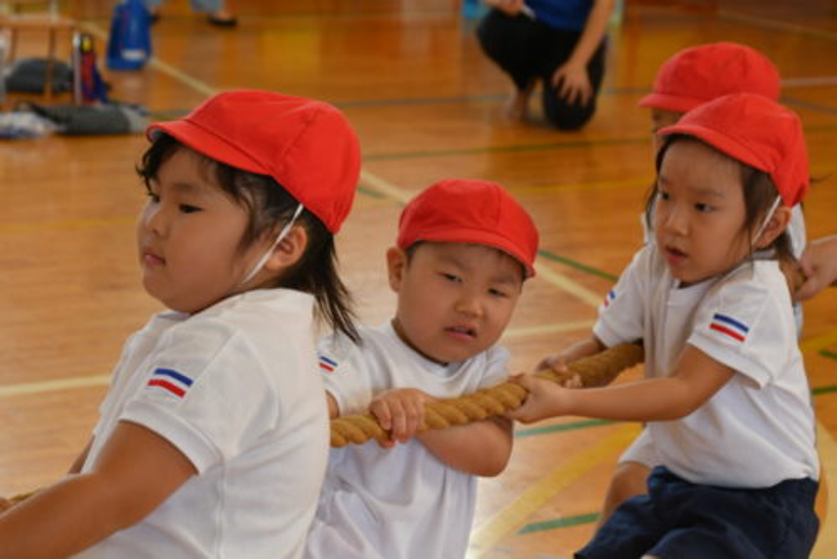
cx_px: 418
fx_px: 2419
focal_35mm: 104
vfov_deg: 13.2
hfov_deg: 19.6
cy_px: 280
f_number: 5.6
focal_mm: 52
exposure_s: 1/250
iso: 640
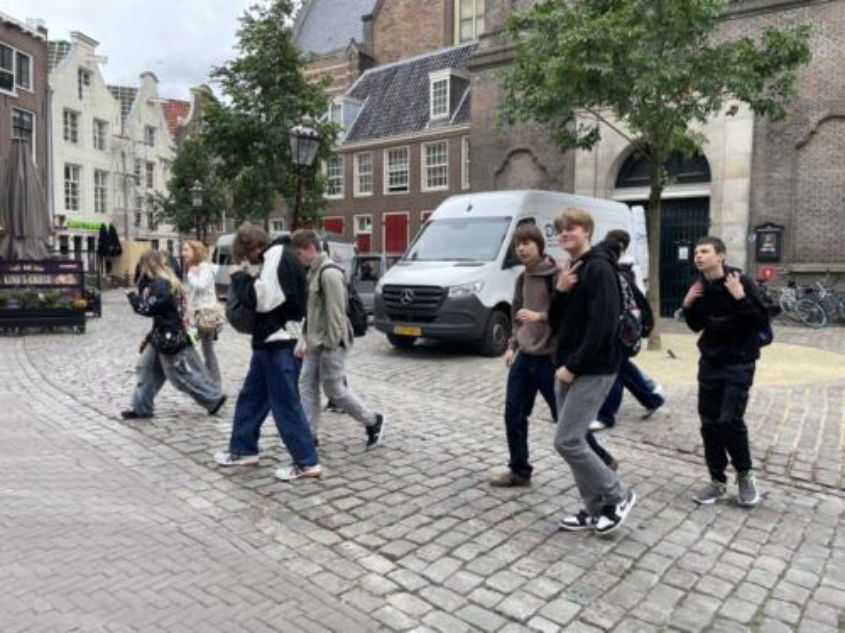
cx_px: 422
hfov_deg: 67.3
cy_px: 316
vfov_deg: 53.1
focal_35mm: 26
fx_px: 635
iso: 32
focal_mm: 4.2
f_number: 1.6
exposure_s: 1/651
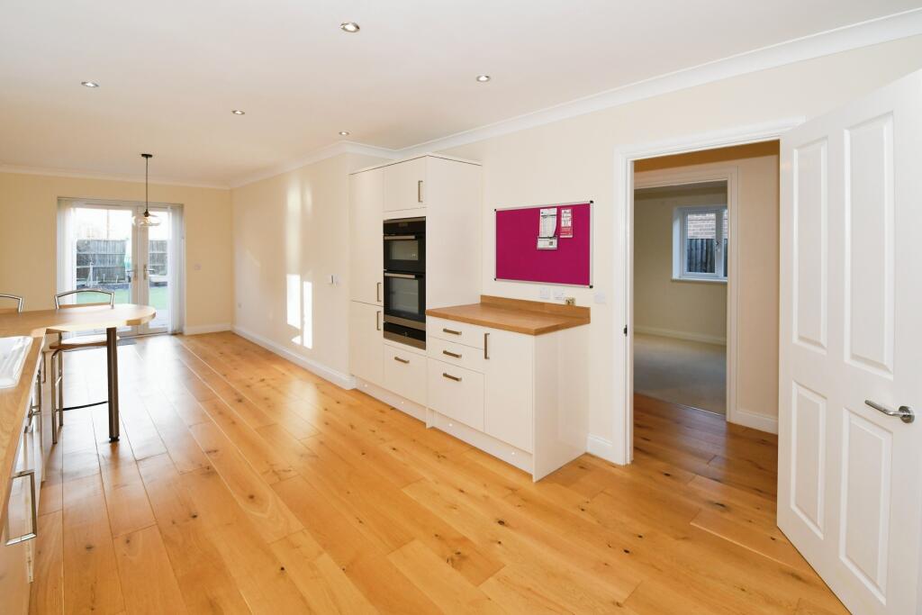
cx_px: 461
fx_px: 384
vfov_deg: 77.3
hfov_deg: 100.4
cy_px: 308
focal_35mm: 15
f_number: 7.1
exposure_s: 1/60
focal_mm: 10
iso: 800
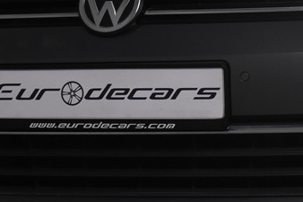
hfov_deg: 11.3
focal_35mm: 182
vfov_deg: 7.5
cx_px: 242
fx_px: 1531
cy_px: 24
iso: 1600
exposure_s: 1/200
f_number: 7.1
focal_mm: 40
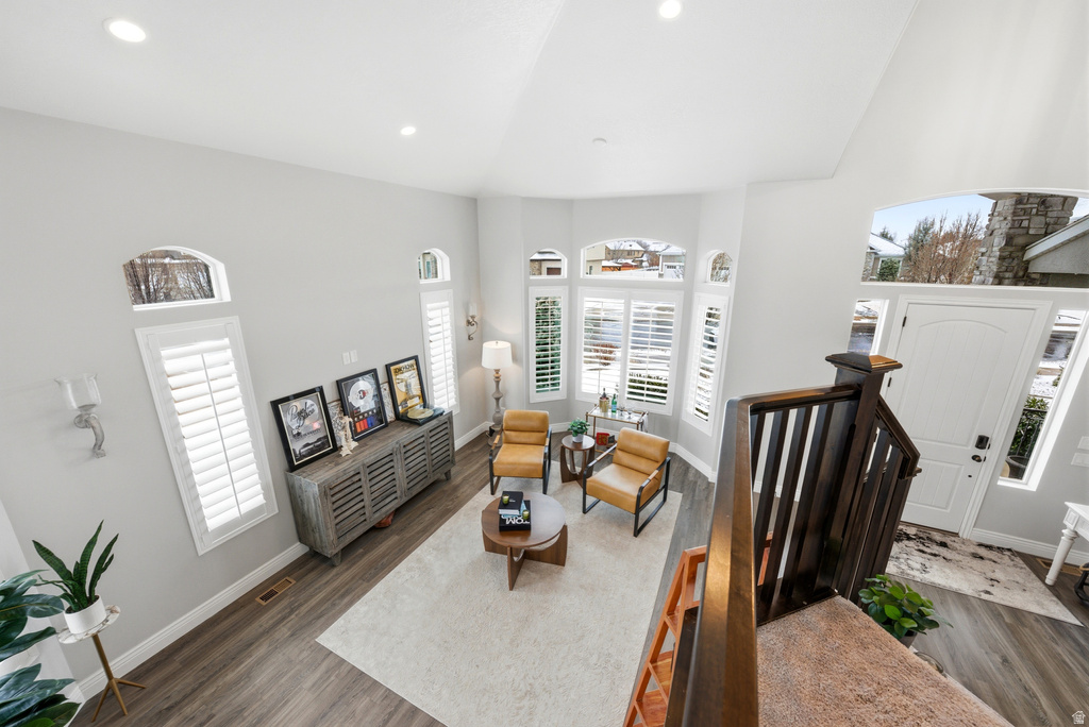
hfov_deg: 108.3
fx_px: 393
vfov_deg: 85.5
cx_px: 544
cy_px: 364
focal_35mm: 13
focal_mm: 13
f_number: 6.3
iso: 1600
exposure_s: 1/2000
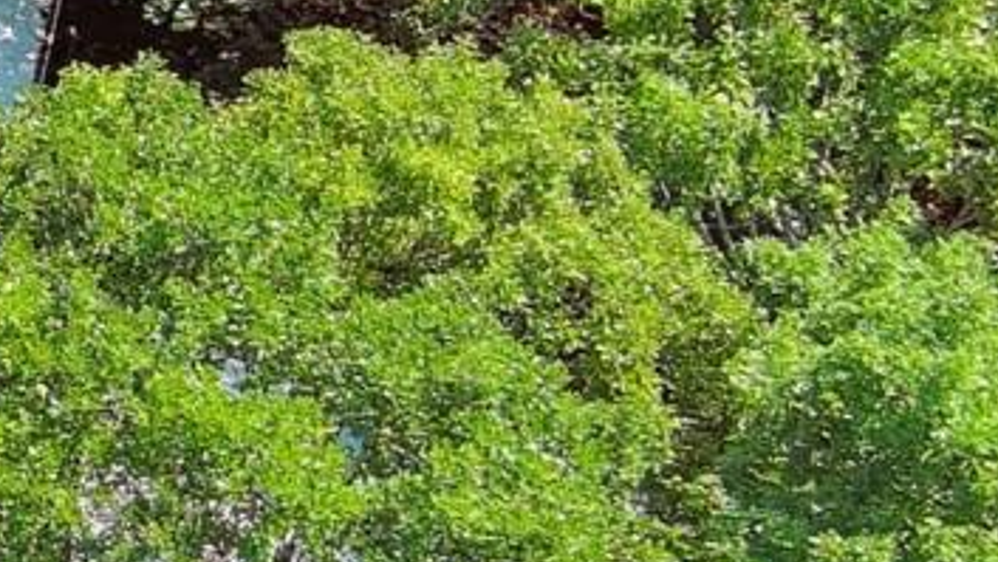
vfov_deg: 5.7
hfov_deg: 8.7
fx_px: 5693
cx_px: -1710
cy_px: 154
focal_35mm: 215
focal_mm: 10.6
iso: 100
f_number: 2.8
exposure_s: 1/571
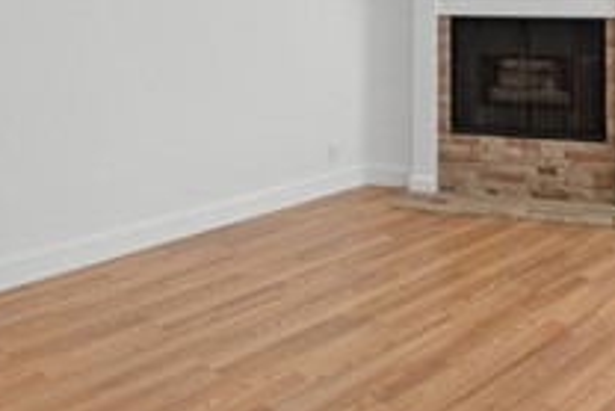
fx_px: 684
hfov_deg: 47.4
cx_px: 423
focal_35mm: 40
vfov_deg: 30.2
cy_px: -34
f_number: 4
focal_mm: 13
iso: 1000
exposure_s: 1/80
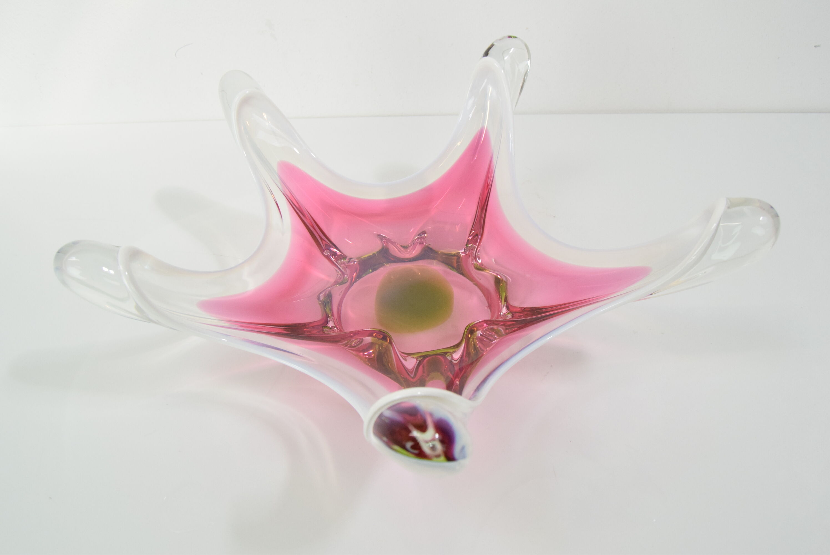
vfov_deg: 43.7
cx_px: 415
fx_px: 692
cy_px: 278
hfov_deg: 61.9
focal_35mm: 30
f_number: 8
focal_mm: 20
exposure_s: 1/250
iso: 1600
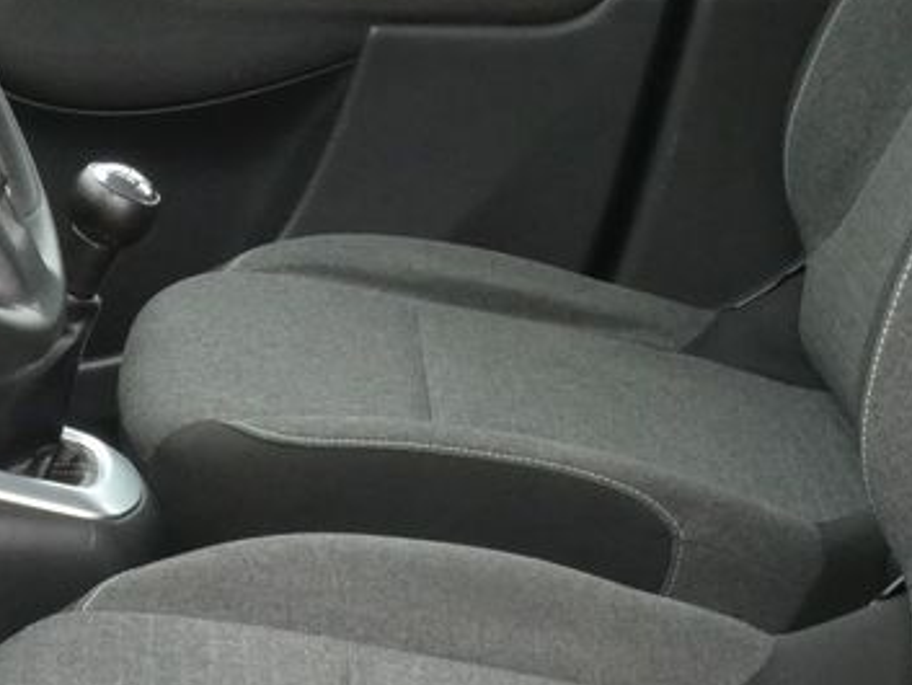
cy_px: 230
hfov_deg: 16.5
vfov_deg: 12.4
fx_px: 3136
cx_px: 264
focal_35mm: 119
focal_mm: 7.3
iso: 400
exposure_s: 1/80
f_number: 5.6
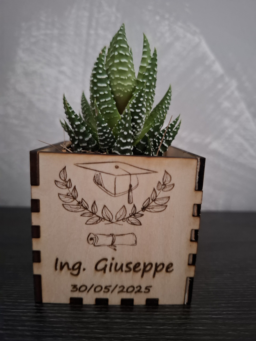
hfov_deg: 58.9
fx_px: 227
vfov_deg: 73.9
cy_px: 170
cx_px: 128
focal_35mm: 23
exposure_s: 1/17
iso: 1250
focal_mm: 5.54
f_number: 1.8
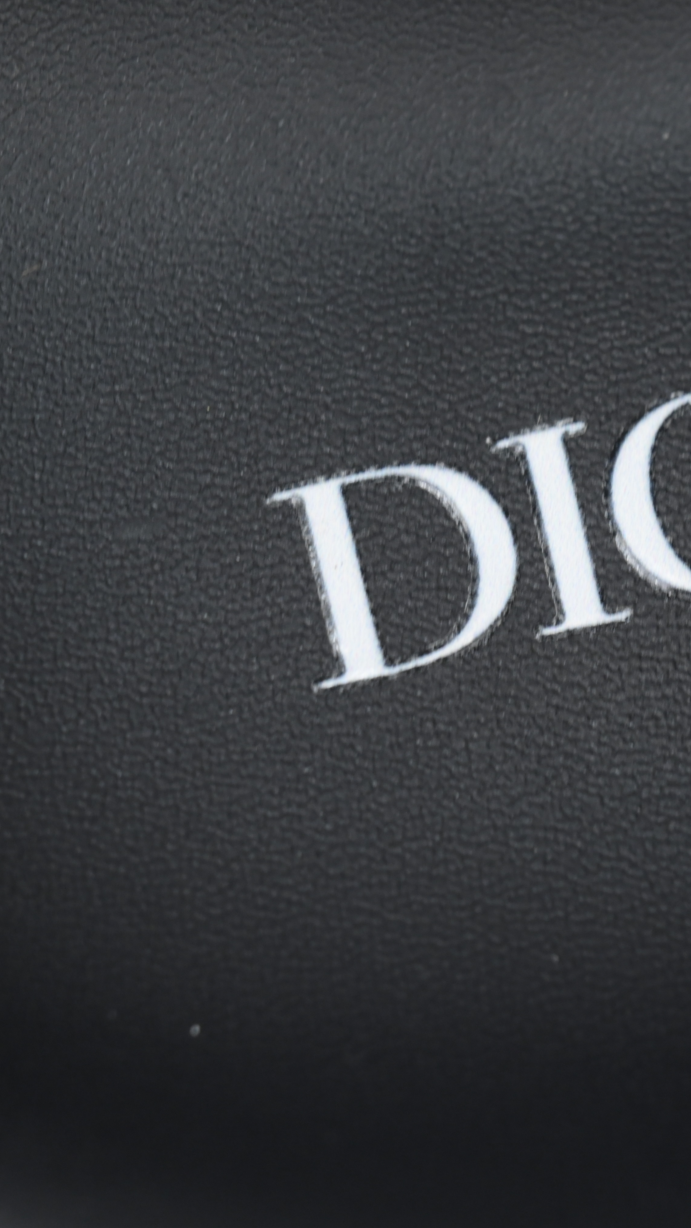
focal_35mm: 257
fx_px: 8372
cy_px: 532
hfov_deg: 4.7
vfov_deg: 8.4
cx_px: 744
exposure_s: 1/100
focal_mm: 120
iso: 800
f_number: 9
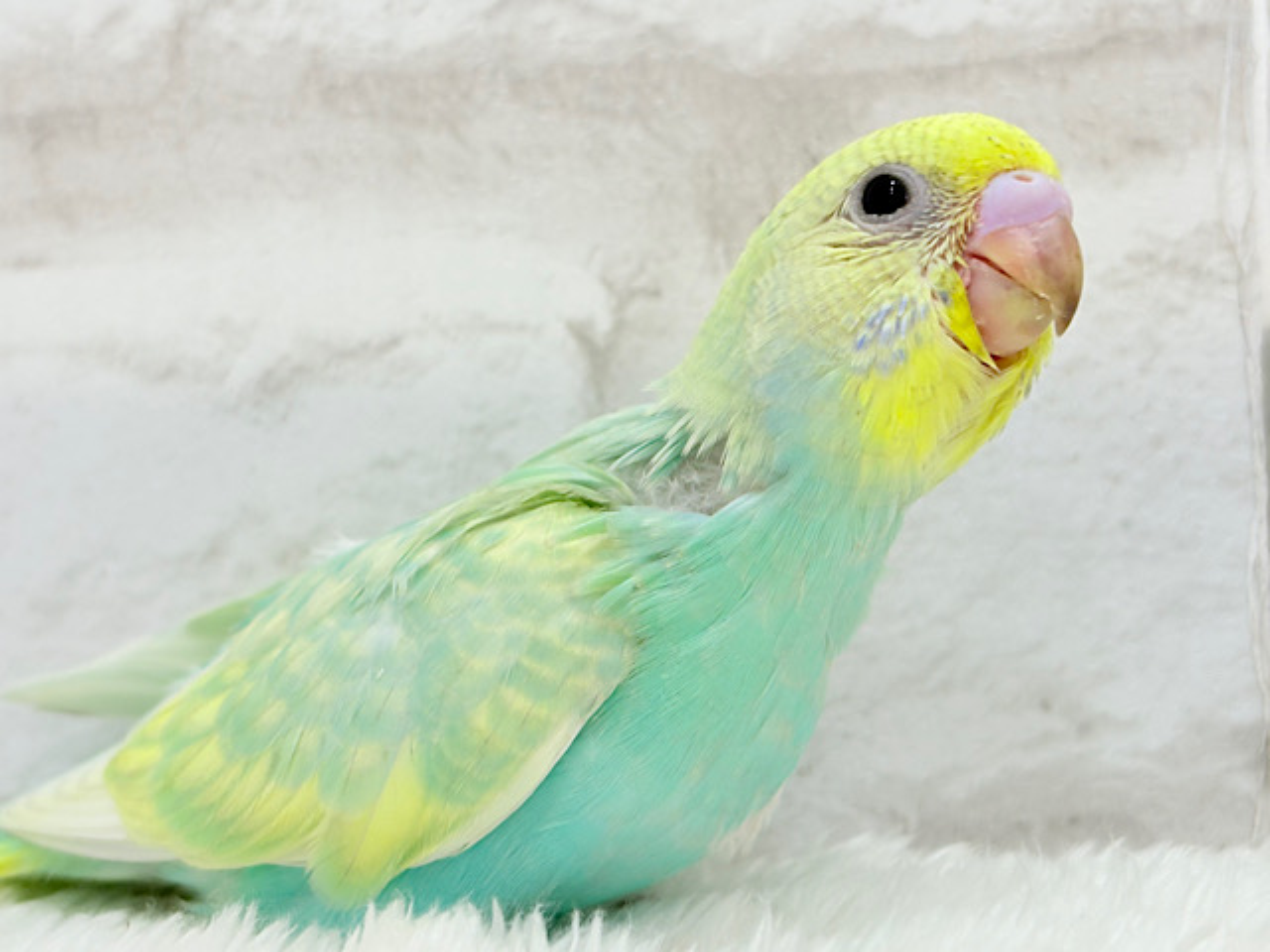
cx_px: 635
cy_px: 476
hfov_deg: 36.8
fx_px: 1908
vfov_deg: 28.0
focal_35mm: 52
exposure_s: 1/50
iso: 40
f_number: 1.6
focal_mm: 5.96
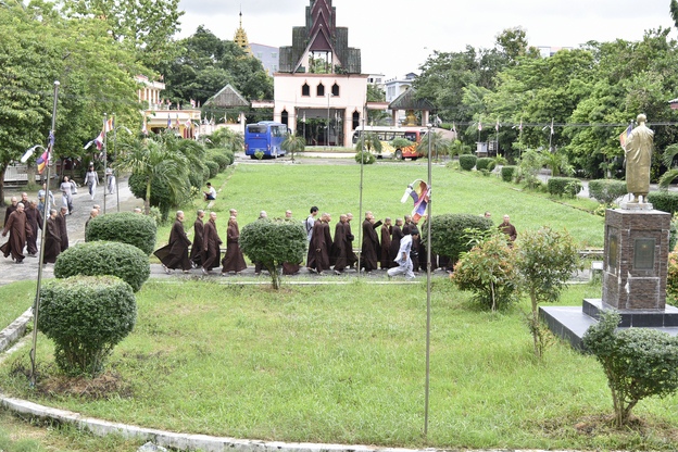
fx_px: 942
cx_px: 343
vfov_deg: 27.0
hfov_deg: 39.6
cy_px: 227
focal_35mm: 50
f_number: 4
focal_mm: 48
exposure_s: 1/200
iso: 320
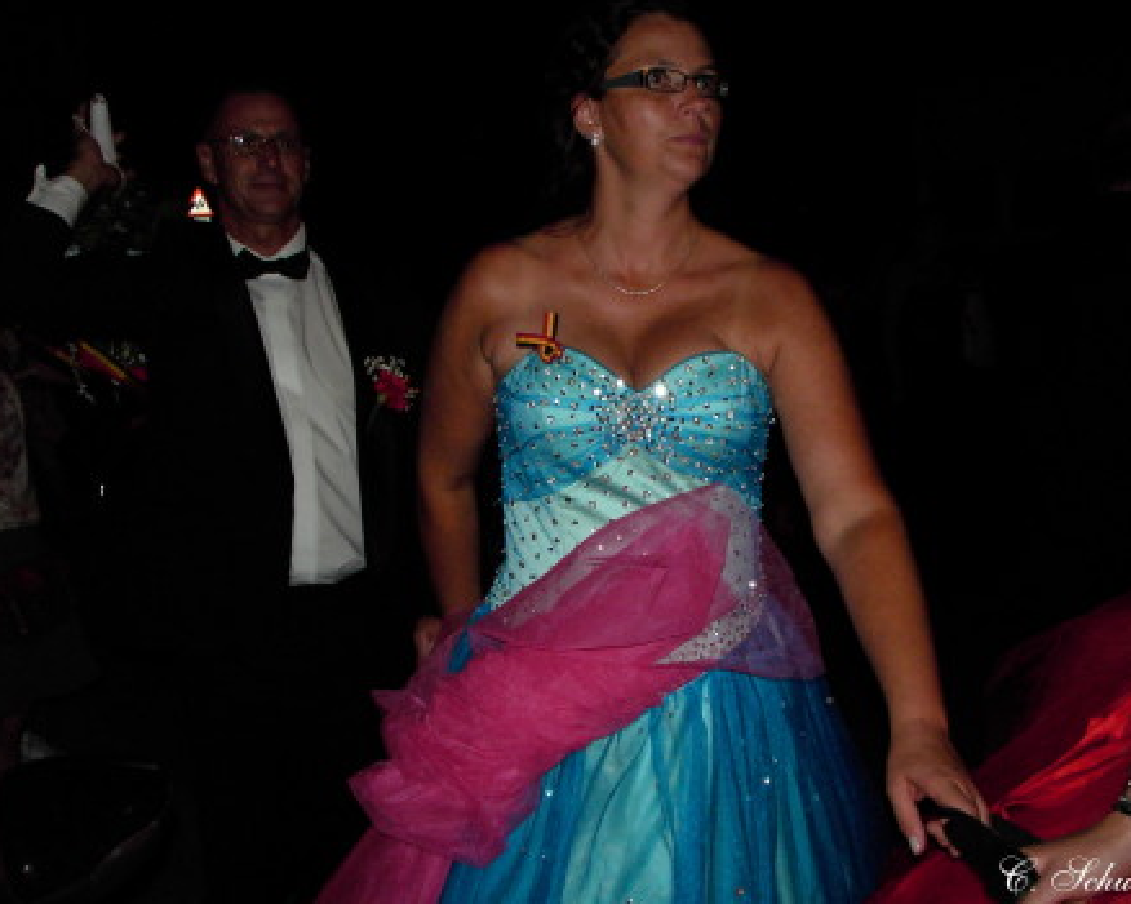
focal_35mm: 46
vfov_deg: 32.7
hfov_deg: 40.3
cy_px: 460
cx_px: 607
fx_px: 1539
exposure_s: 1/51
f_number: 2.8
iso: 200
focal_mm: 6.6
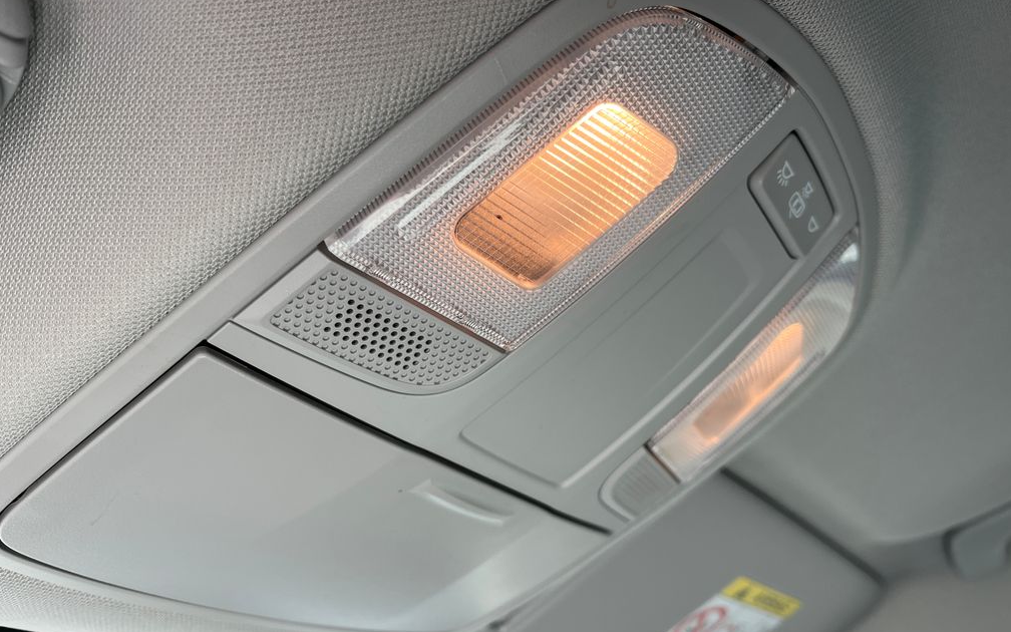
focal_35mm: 28
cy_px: 309
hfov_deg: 66.5
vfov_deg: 44.5
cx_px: 511
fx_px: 771
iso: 50
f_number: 1.6
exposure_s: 1/295
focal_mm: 5.1
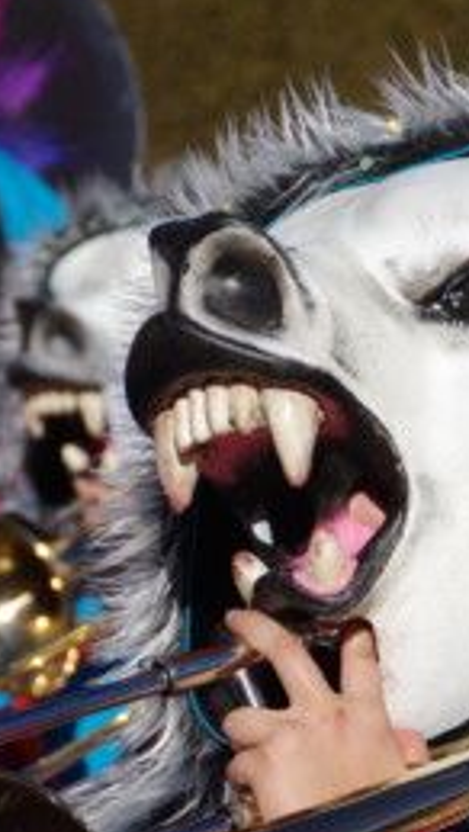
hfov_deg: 3.4
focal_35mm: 357
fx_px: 7880
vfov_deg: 6.0
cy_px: 490
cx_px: 212
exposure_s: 1/400
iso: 100
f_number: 9
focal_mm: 118
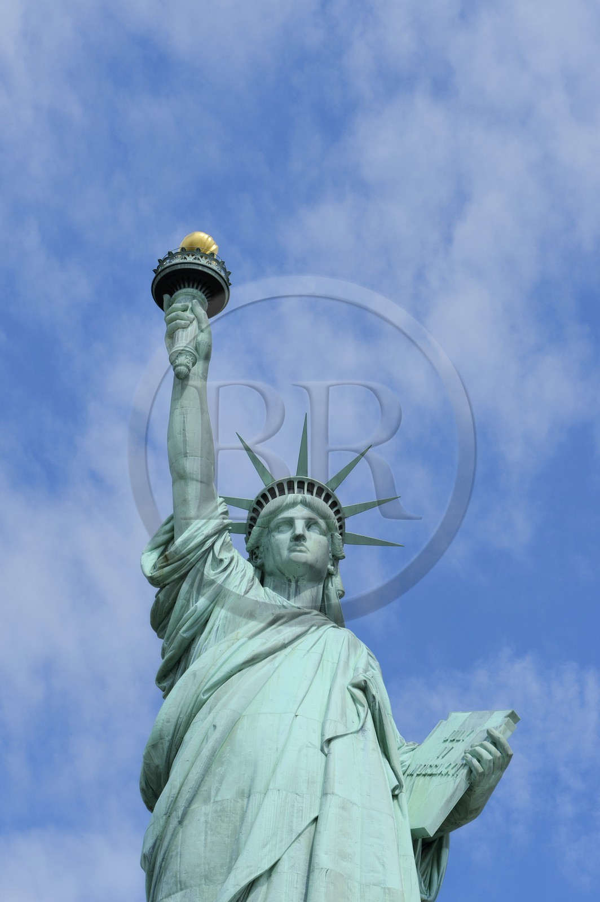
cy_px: 451
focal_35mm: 100
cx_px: 300
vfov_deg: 20.4
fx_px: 2504
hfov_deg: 13.7
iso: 200
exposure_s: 1/400
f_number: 13
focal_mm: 100
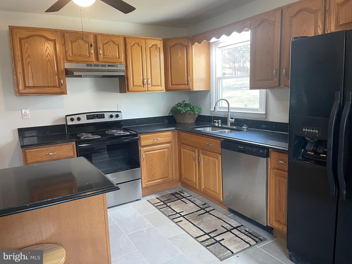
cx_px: 176
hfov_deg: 69.4
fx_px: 254
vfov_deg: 54.9
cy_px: 132
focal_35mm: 25
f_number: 1.6
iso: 125
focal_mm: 5.1
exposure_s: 1/60
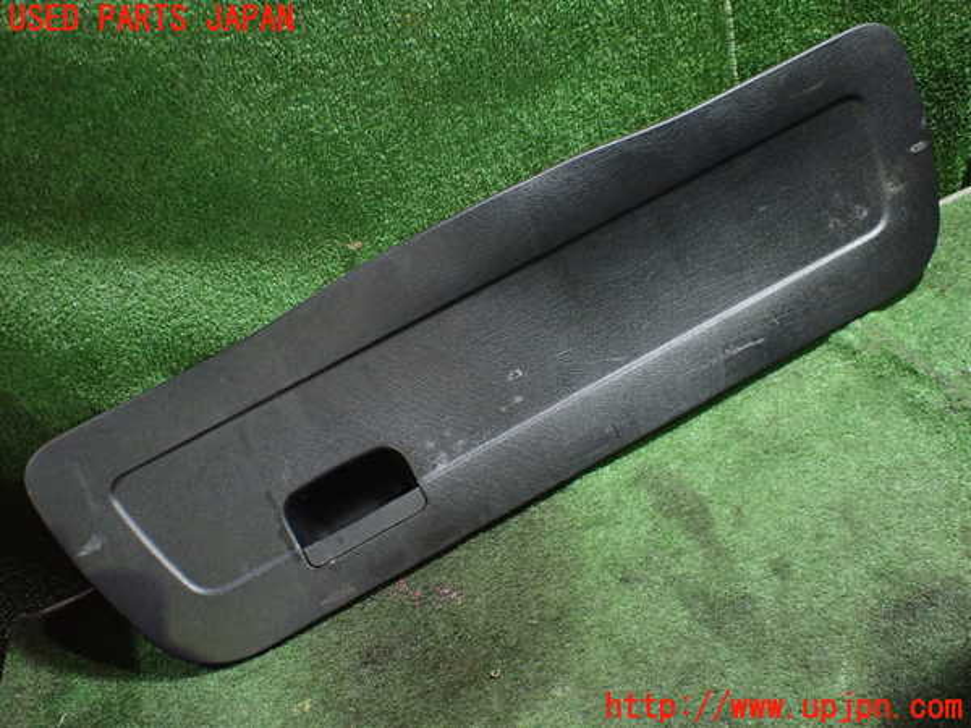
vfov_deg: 46.8
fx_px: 842
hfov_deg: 60.0
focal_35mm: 30
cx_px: 486
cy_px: 364
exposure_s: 1/60
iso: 800
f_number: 2.3
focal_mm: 5.4
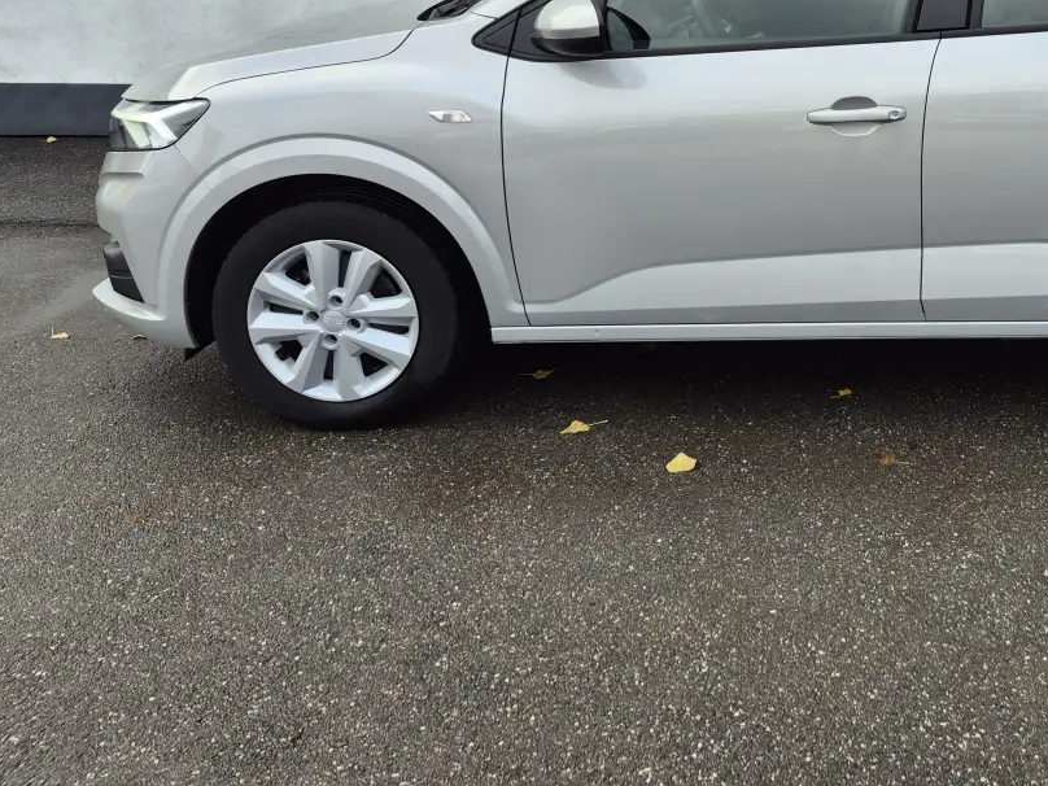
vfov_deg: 33.5
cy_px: 97
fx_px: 1241
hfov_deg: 43.3
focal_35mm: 41
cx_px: 865
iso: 25
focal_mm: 5.4
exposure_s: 1/245
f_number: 1.8
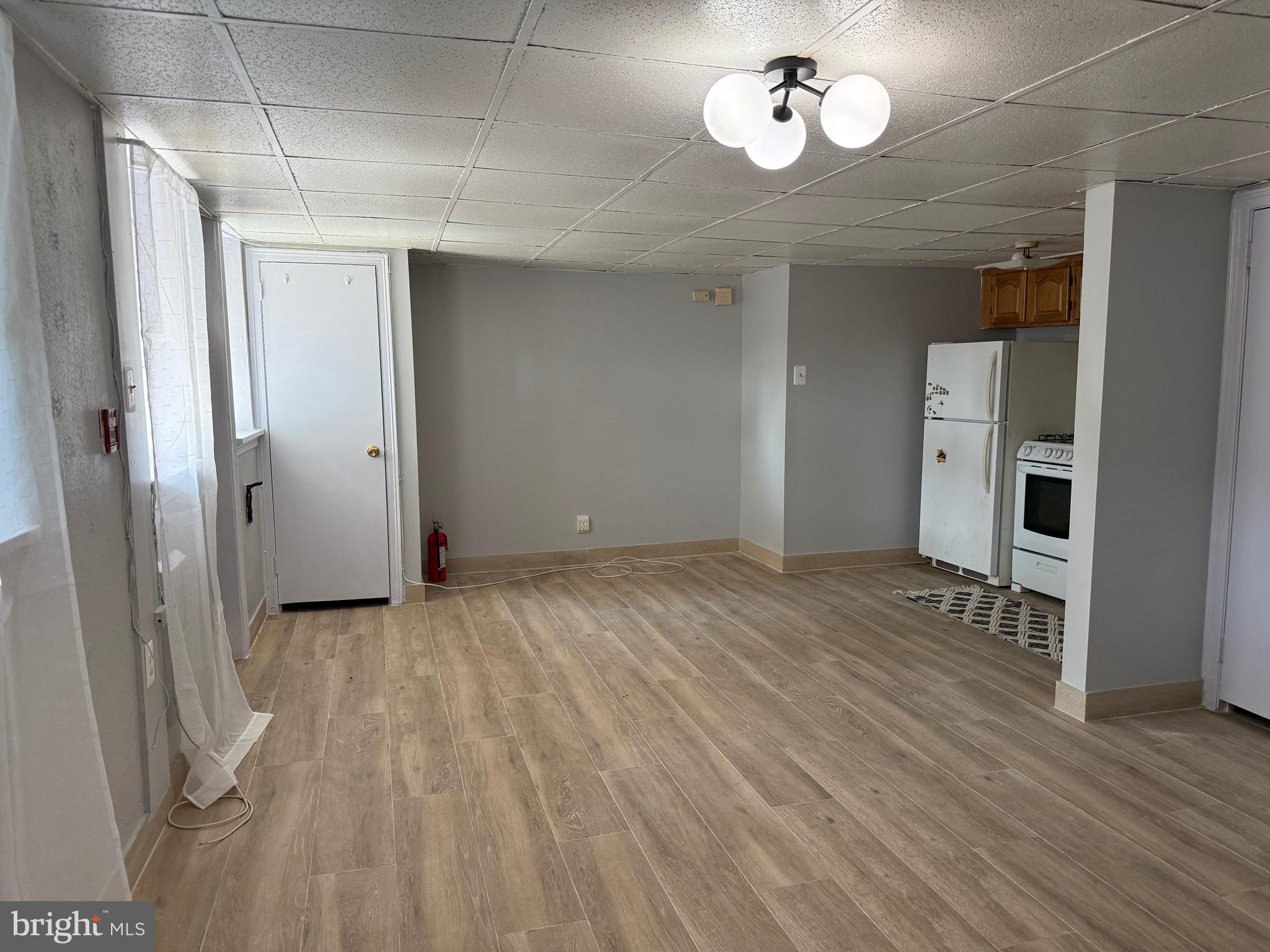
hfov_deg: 71.6
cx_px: 635
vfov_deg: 56.8
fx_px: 881
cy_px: 476
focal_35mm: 24
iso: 200
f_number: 1.78
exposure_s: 1/101
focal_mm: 6.76
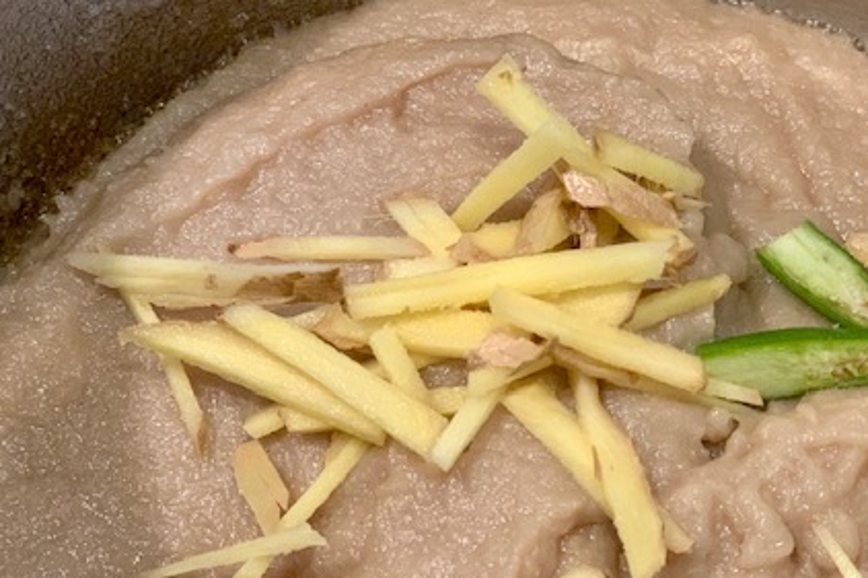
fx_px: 1976
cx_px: 594
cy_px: 393
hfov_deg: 24.6
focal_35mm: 82
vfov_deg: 16.6
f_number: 2.4
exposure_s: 1/50
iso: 320
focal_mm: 6
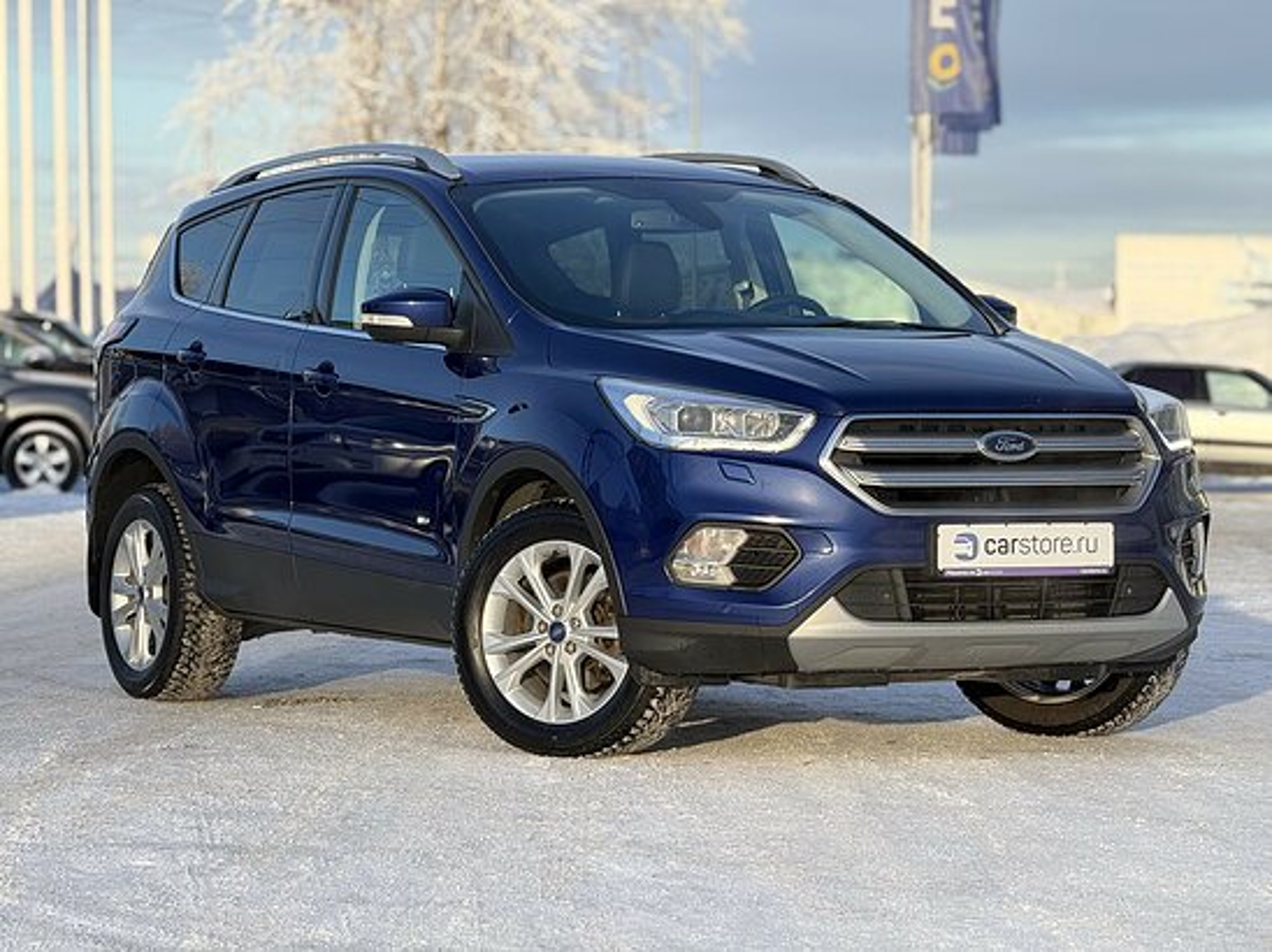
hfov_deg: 16.4
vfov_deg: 12.3
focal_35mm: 120
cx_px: 636
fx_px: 4406
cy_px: 476
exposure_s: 1/347
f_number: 2.8
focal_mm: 15.66
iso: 64
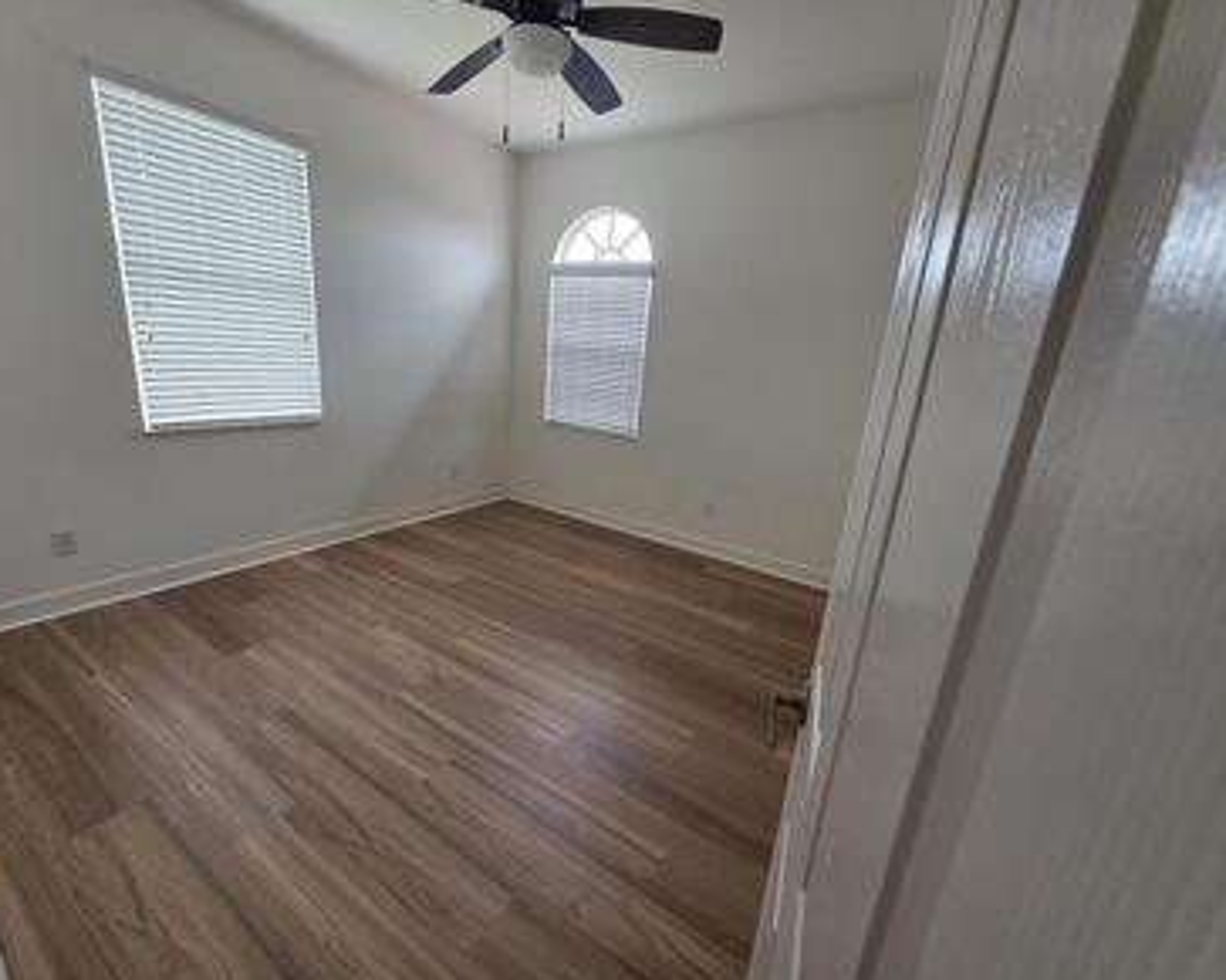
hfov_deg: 100.7
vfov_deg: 87.9
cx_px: 591
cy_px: 497
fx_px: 508
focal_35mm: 14
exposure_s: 1/120
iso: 160
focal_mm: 2.2
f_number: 1.9
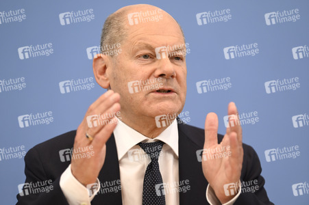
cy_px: 102
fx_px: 1372
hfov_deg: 12.8
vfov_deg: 8.6
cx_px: 154
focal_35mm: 160
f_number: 2.8
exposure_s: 1/800
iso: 1000
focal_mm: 160
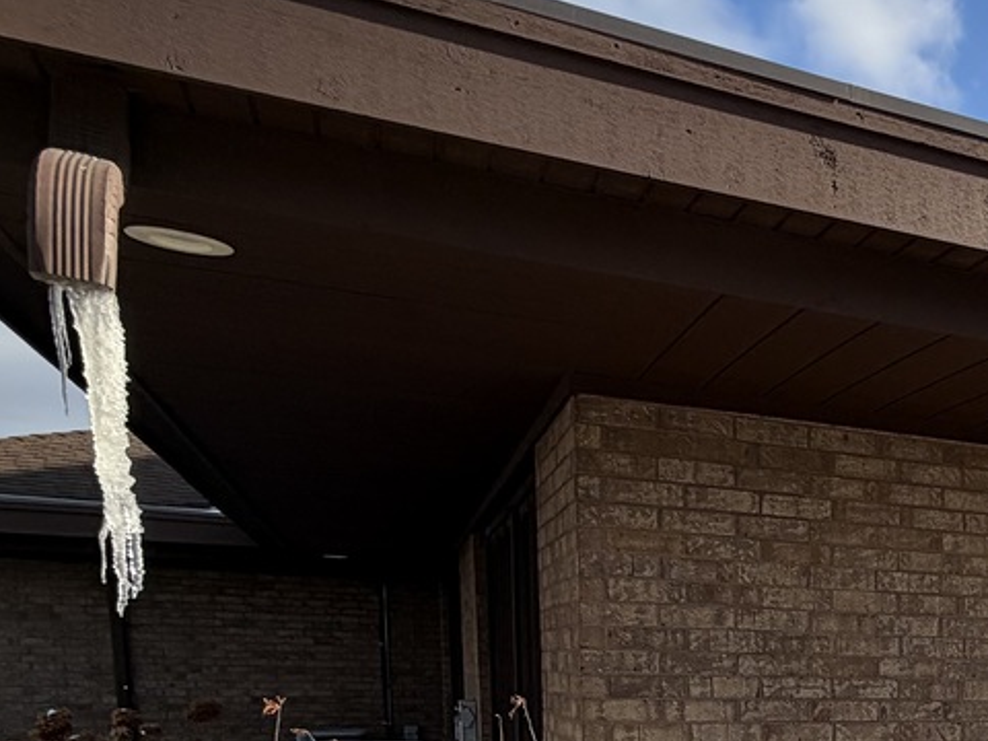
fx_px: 1199
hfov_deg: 36.8
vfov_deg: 30.9
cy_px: 799
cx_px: 1118
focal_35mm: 42
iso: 32
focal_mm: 2.22
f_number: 2.2
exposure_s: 1/770
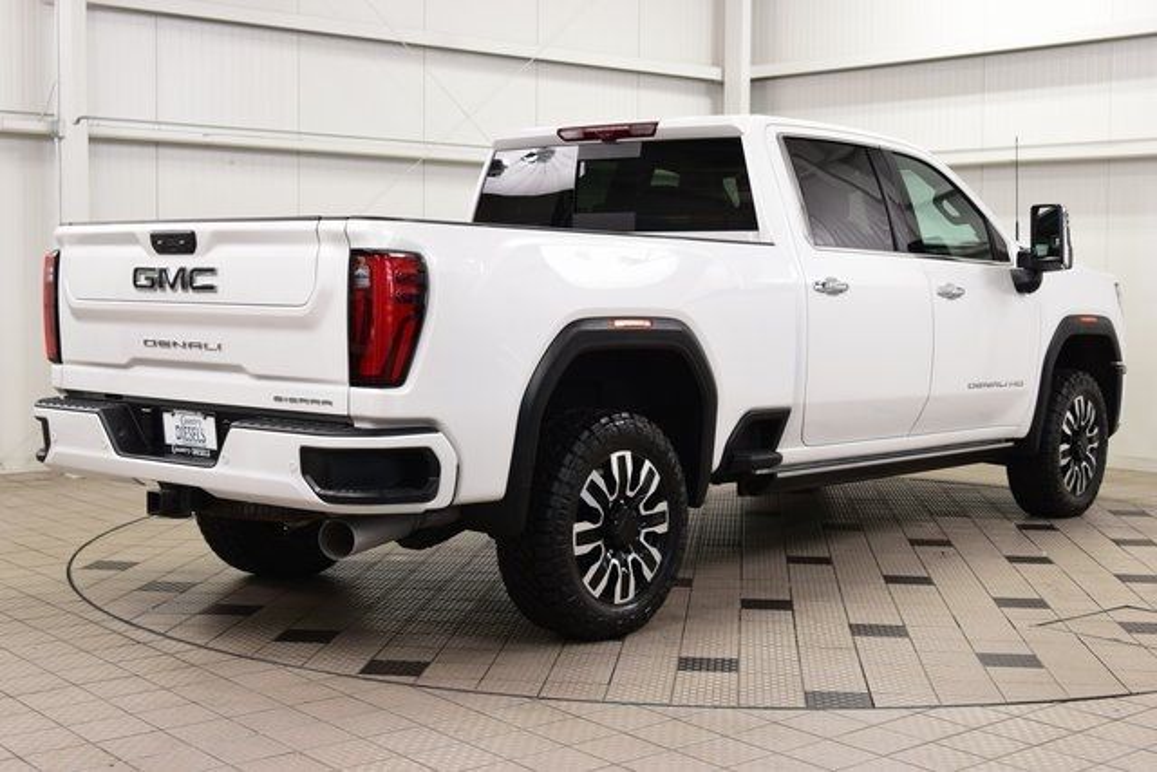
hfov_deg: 38.9
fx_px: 1639
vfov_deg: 26.5
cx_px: 578
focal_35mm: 51
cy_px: 386
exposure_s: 1/30
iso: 720
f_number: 7.1
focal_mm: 34
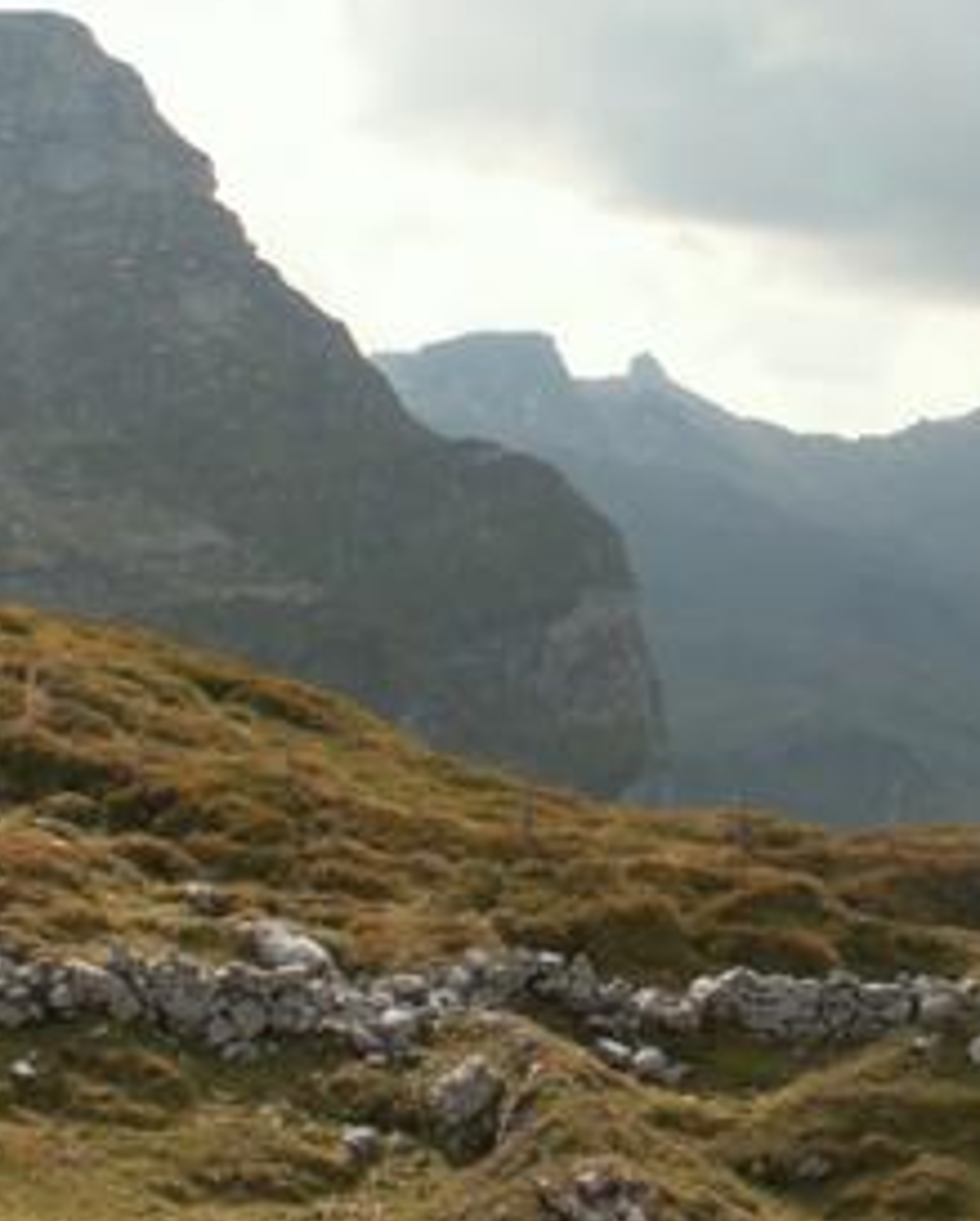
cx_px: 1038
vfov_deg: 23.8
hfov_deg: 18.6
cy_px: 537
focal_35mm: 80
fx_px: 2896
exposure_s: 1/200
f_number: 5.6
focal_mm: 5.86
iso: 50
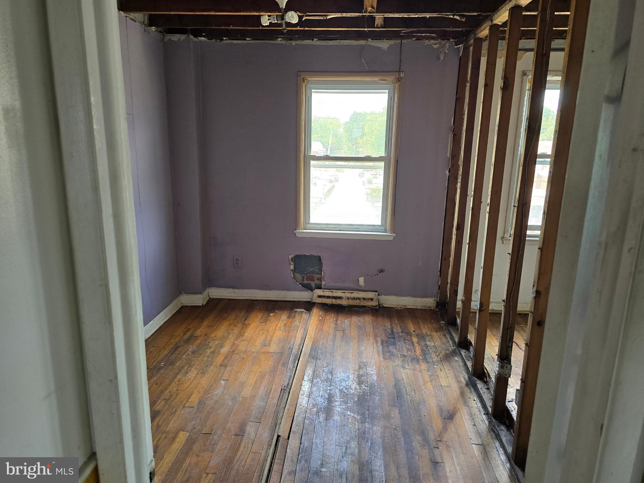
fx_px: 428
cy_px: 242
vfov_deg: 58.9
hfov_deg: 73.9
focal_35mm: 23
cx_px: 322
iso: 160
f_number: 1.7
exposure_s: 1/180
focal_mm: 6.3
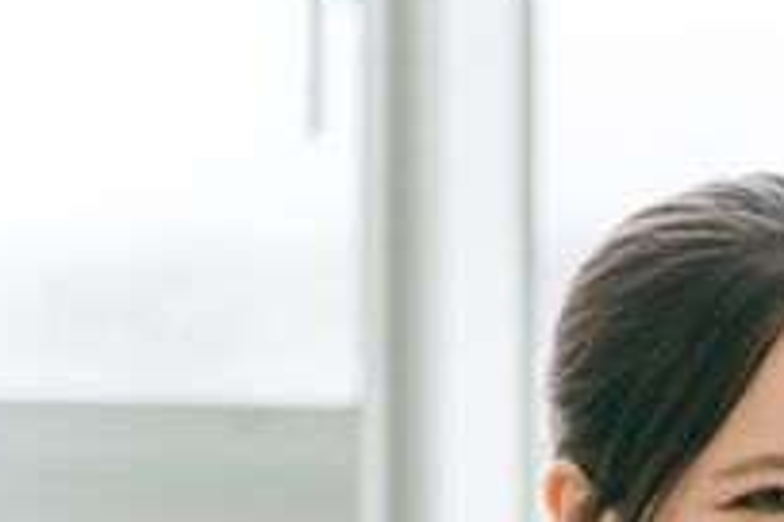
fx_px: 8101
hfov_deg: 5.5
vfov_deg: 3.7
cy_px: 933
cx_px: 1387
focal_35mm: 372
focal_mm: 101
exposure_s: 1/200
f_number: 2.8
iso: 100
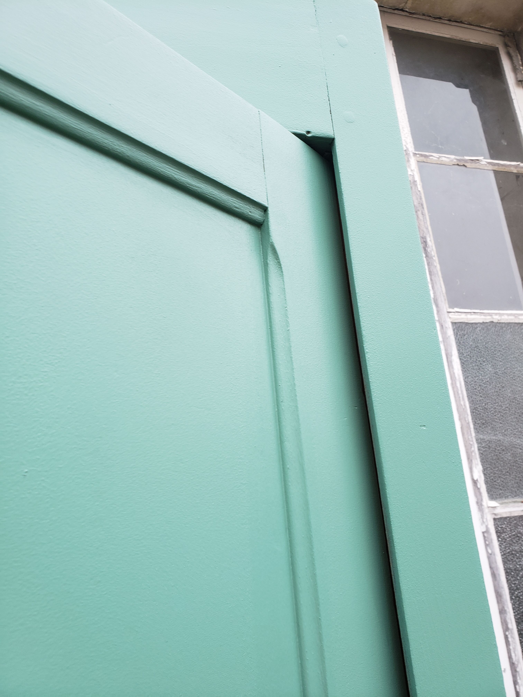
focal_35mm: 26
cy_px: 348
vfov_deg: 67.3
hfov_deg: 53.1
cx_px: 262
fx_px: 524
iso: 50
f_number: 2.4
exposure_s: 1/50
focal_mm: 4.3
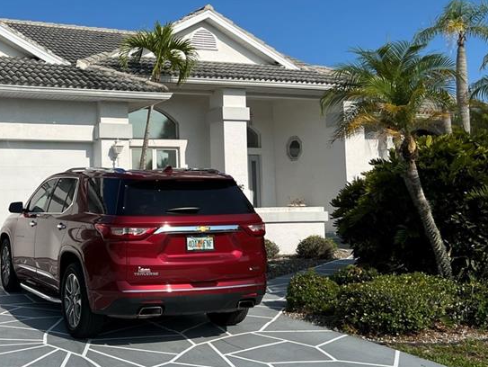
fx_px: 691
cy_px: 171
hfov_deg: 37.6
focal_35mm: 49
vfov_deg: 29.7
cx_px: 103
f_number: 1.5
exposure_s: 1/8696
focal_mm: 5.7
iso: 50
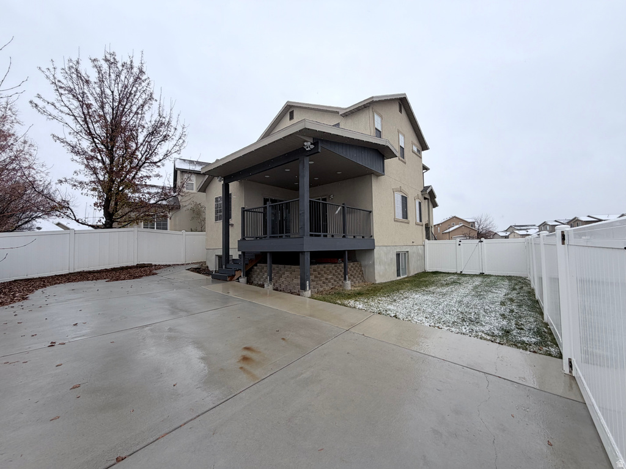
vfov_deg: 85.7
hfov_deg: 102.1
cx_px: 313
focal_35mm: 14
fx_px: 253
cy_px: 234
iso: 40
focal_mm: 2.22
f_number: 2.2
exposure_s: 1/569
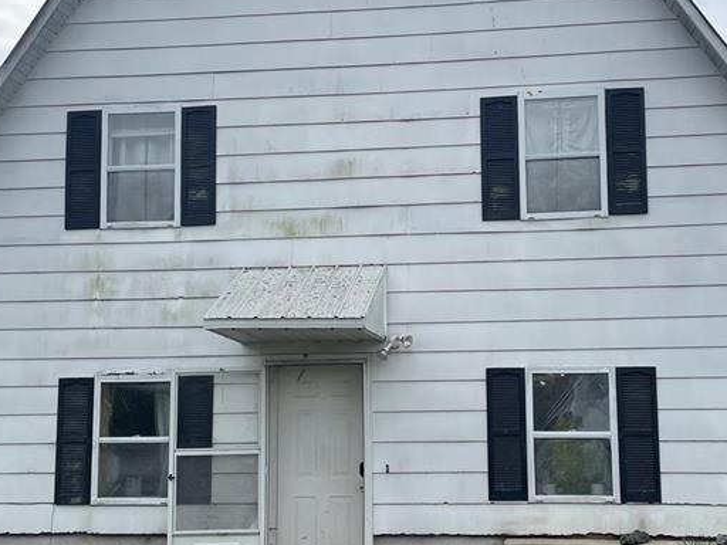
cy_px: 277
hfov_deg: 36.7
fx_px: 1092
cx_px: 434
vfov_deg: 28.0
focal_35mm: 52
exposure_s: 1/2212
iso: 32
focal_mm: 4.2
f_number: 1.6
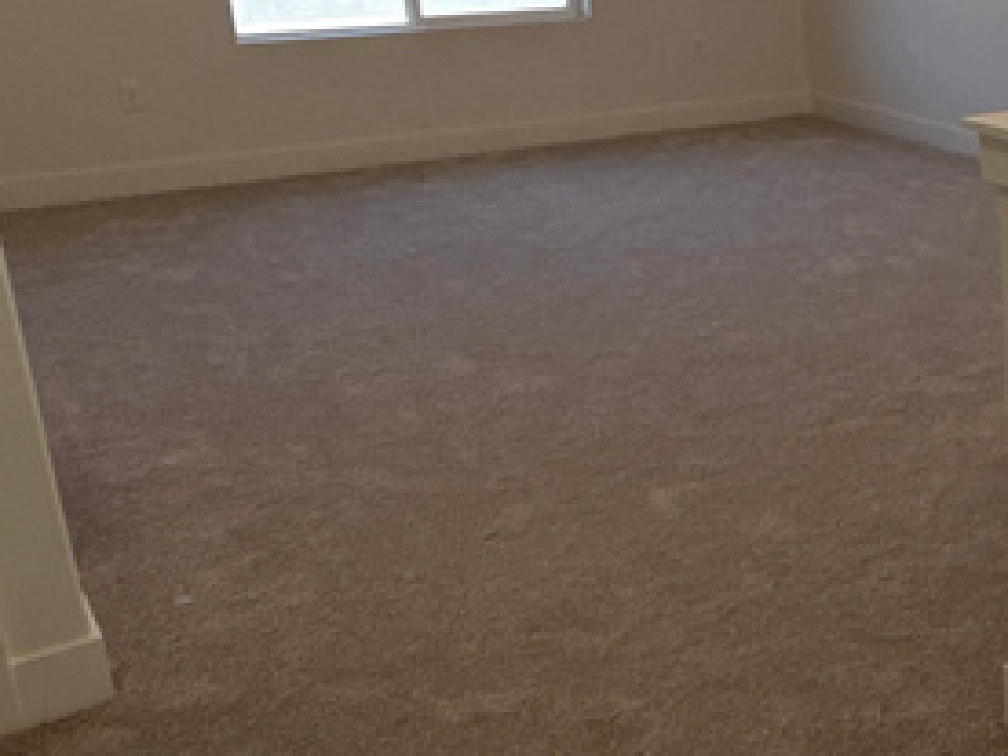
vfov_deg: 27.9
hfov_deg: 30.1
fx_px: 1514
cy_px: 263
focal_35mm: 52
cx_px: 1275
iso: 64
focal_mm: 2.22
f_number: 2.2
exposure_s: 1/342
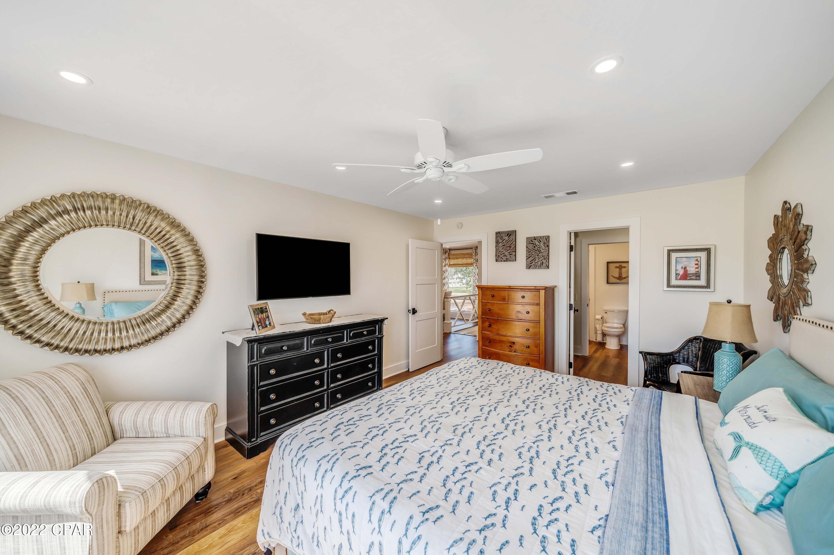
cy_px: 278
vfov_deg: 90.0
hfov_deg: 112.6
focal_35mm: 12
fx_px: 278
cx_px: 417
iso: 100
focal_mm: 12
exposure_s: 1/20
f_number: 5.6
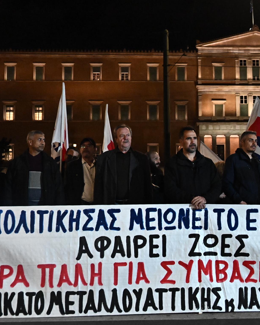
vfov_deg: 36.7
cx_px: 190
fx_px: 491
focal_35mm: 51
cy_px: 163
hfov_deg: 29.3
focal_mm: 24
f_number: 4
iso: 8000
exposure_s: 1/400
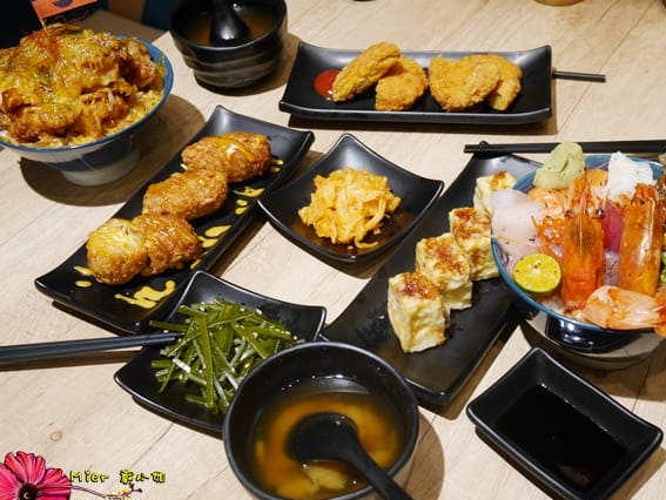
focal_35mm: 47
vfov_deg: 30.9
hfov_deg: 40.4
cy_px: 248
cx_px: 363
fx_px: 905
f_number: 4.6
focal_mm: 20
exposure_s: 1/60
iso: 1000
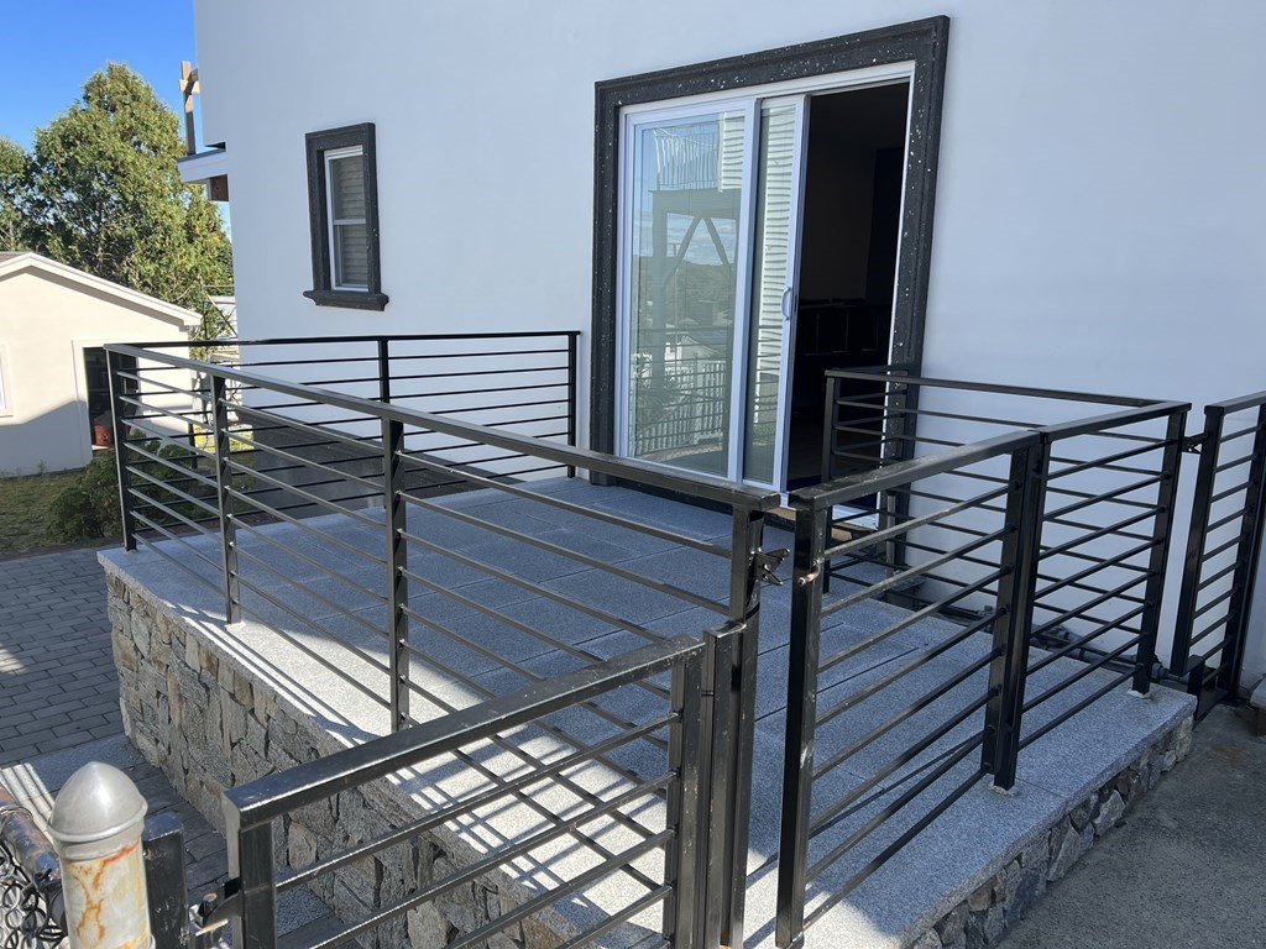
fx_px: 951
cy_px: 474
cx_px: 633
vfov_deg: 53.1
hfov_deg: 67.3
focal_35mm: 26
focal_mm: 5.7
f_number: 1.5
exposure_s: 1/1344
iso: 50
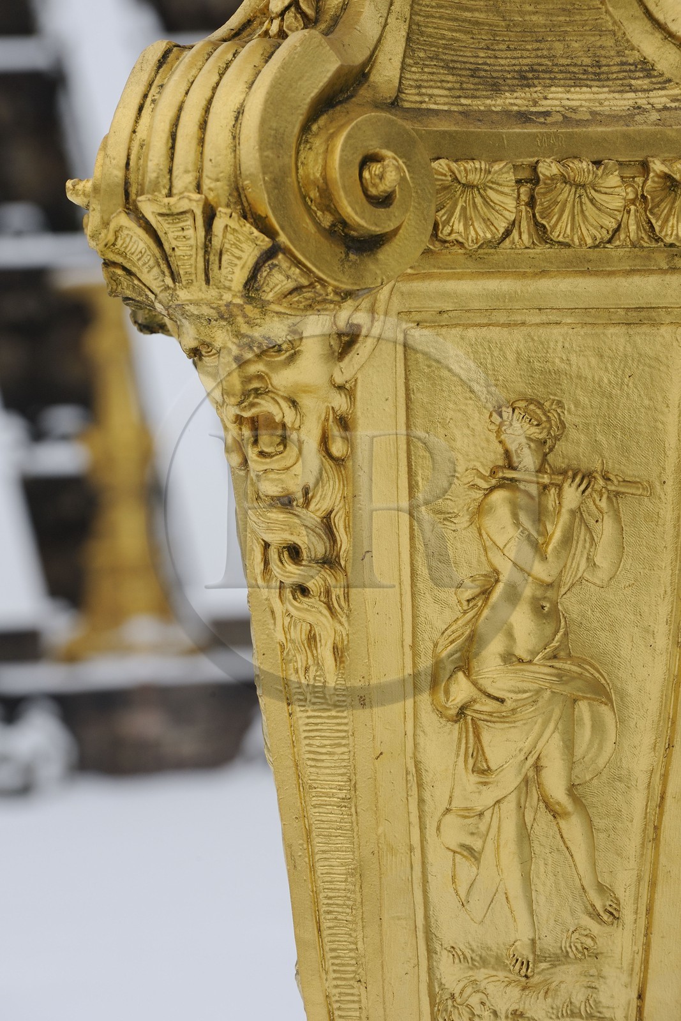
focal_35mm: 190
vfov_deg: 10.8
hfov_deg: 7.2
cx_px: 340
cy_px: 510
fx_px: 5390
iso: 400
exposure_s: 1/160
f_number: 10
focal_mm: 190
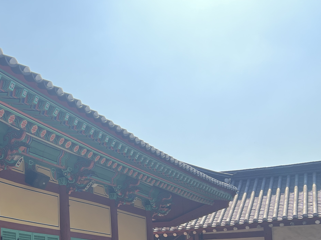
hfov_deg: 31.8
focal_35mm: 56
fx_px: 519
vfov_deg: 25.2
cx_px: 4
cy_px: 224
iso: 50
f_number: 1.5
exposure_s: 1/2353
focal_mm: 5.7
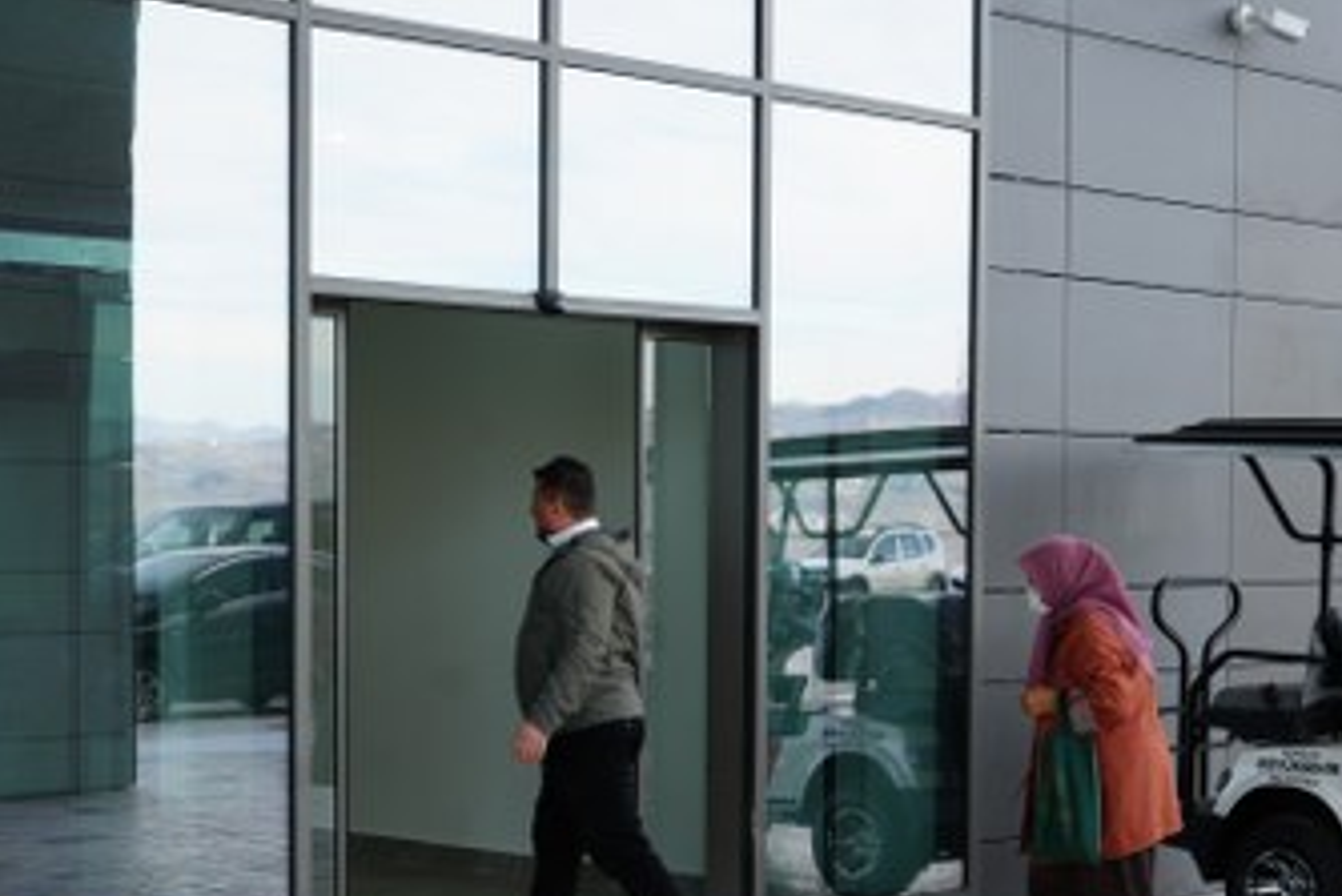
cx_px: 619
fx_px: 2685
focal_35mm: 72
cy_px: 625
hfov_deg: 28.1
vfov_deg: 18.9
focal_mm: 51
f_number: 5
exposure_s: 1/100
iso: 100
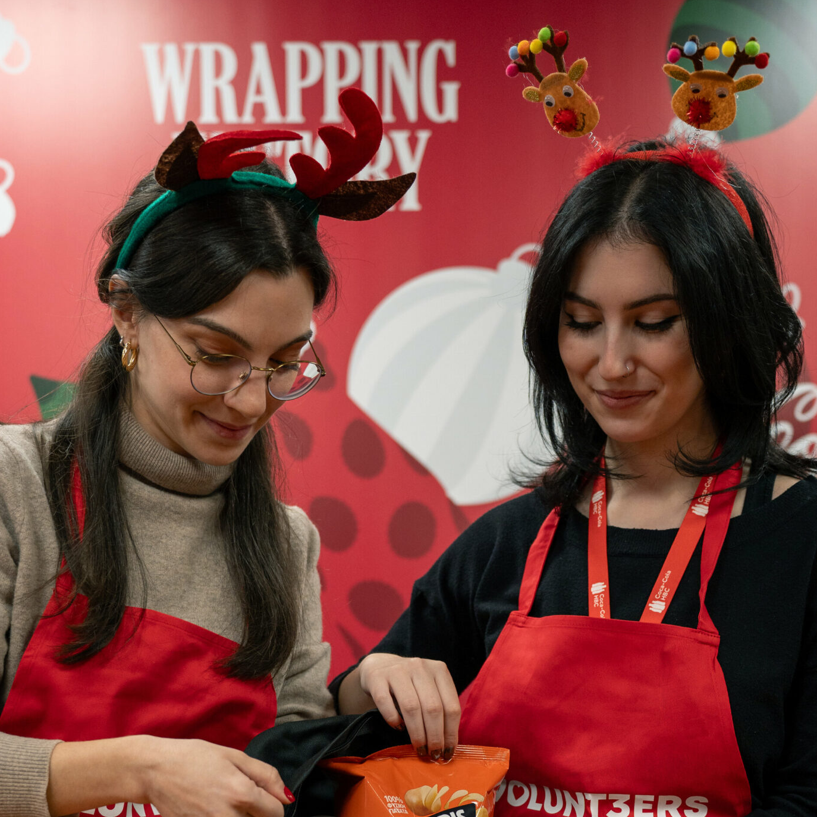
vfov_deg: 28.9
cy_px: 726
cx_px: 367
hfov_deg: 30.0
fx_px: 1522
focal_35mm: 57
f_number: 2.8
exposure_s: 1/200
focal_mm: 36
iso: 640
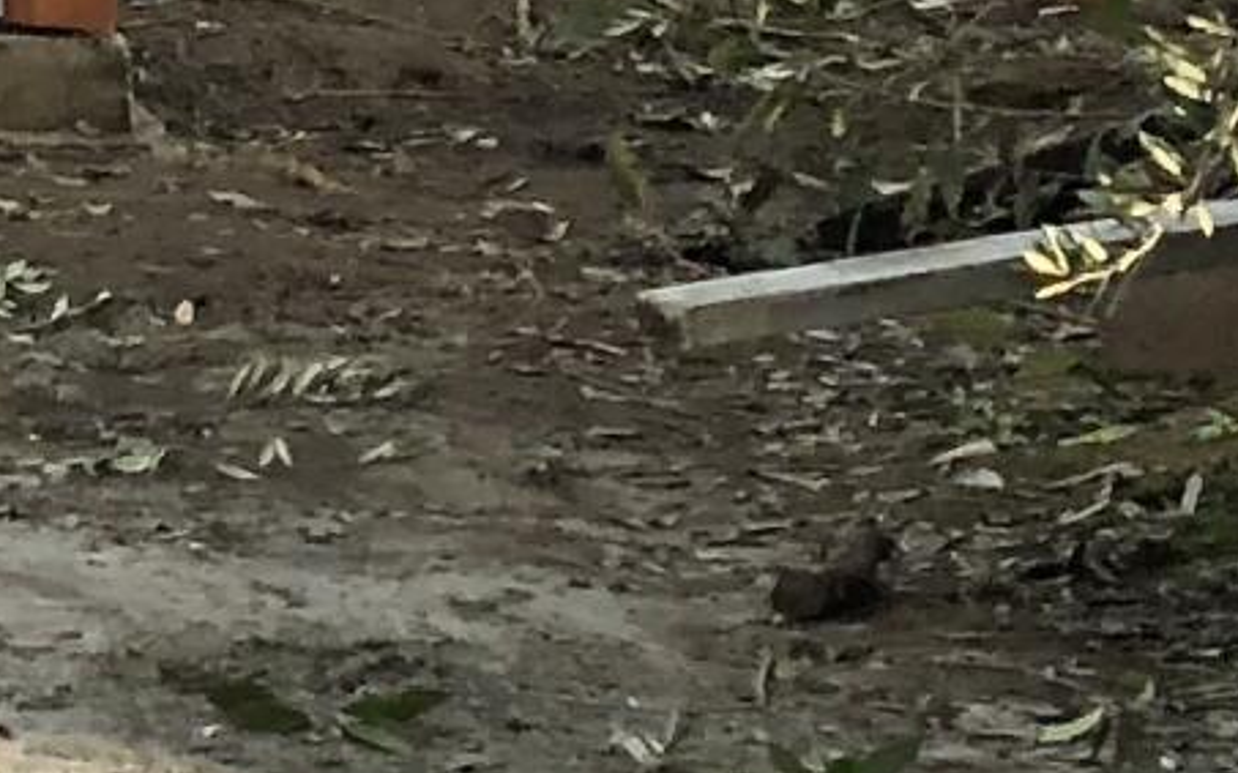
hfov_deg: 5.4
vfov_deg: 3.5
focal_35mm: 365
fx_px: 12313
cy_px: -1846
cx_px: -2386
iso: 20
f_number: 2.4
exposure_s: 1/120
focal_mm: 6
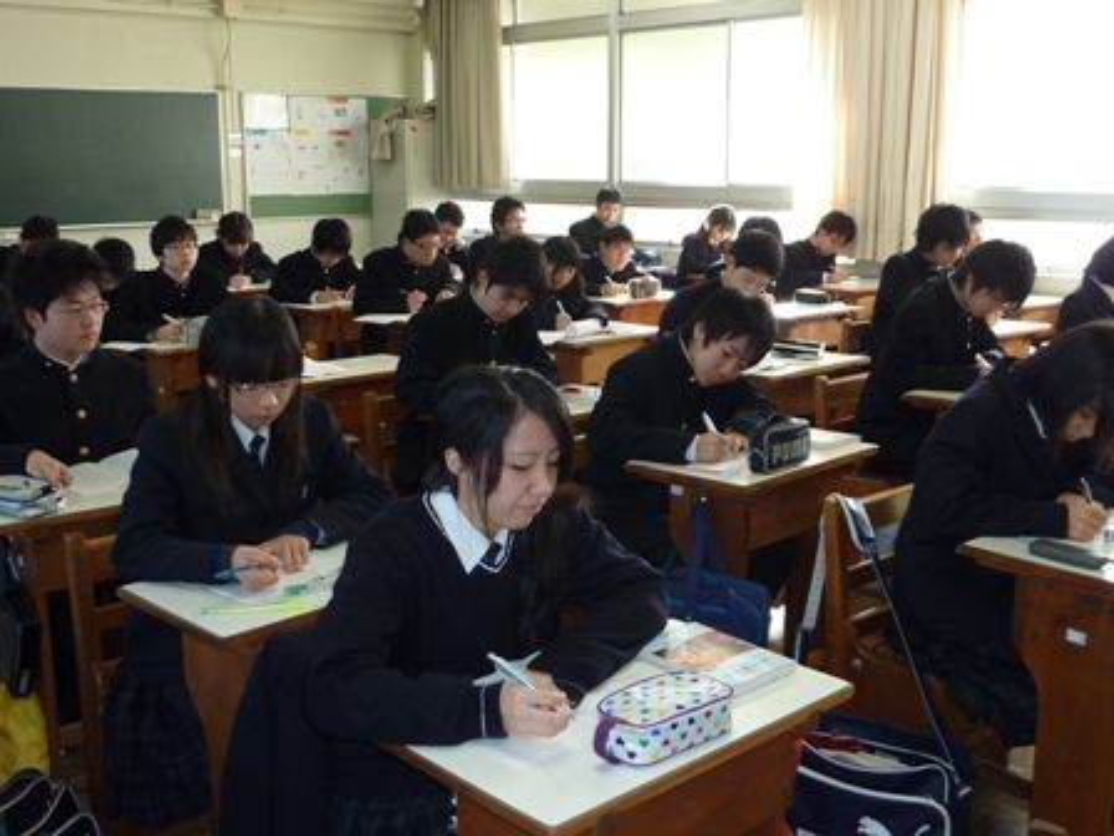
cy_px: 418
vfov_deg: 37.7
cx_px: 557
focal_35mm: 38
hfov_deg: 49.0
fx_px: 1223
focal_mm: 4.4
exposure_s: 1/30
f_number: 3.3
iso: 125
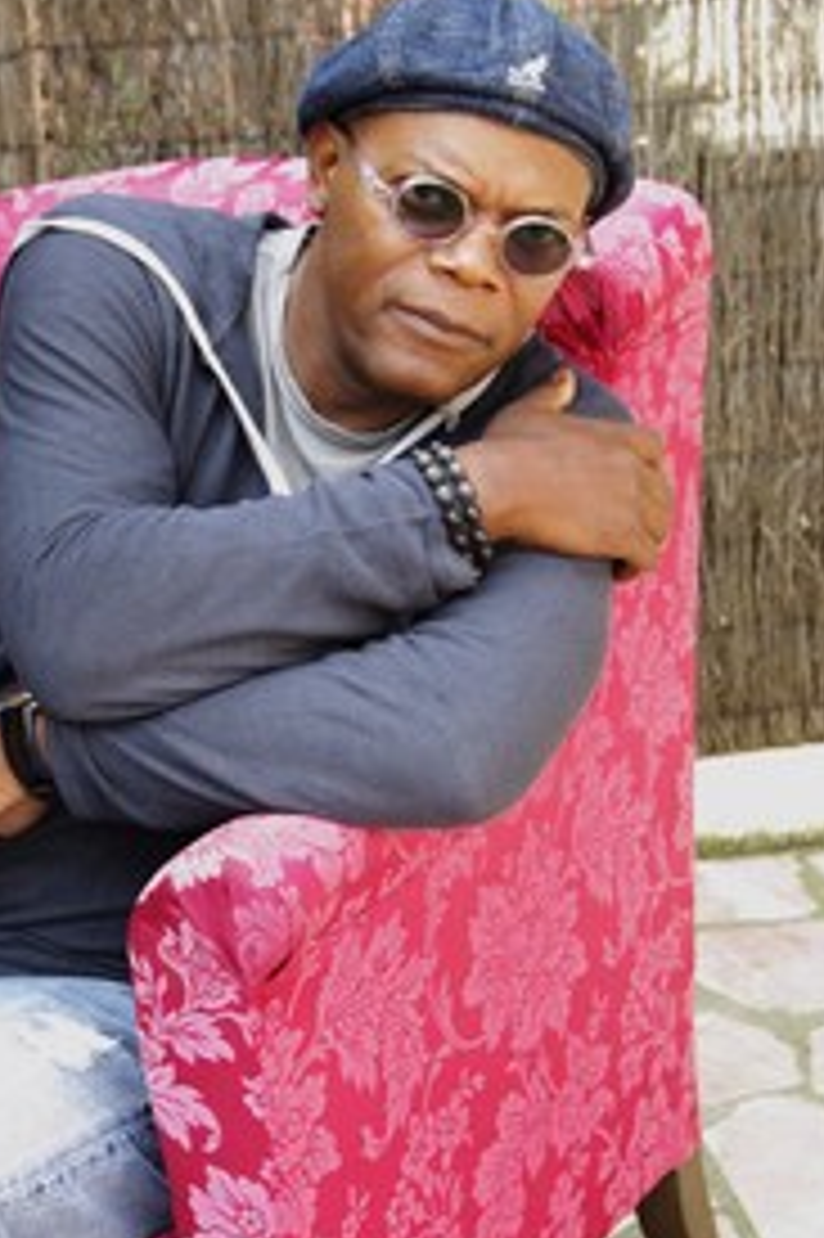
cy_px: 707
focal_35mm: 94
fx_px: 3222
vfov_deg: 21.7
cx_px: 365
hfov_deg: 14.6
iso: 400
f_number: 6.7
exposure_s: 1/60
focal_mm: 43
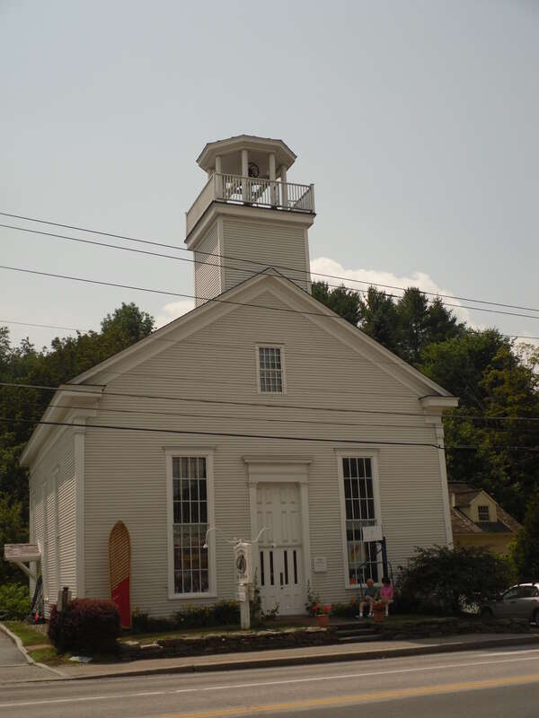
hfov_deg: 26.1
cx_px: 270
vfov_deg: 34.3
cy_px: 359
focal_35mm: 56
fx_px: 1163
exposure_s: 1/331
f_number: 8.6
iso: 80
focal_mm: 7.88
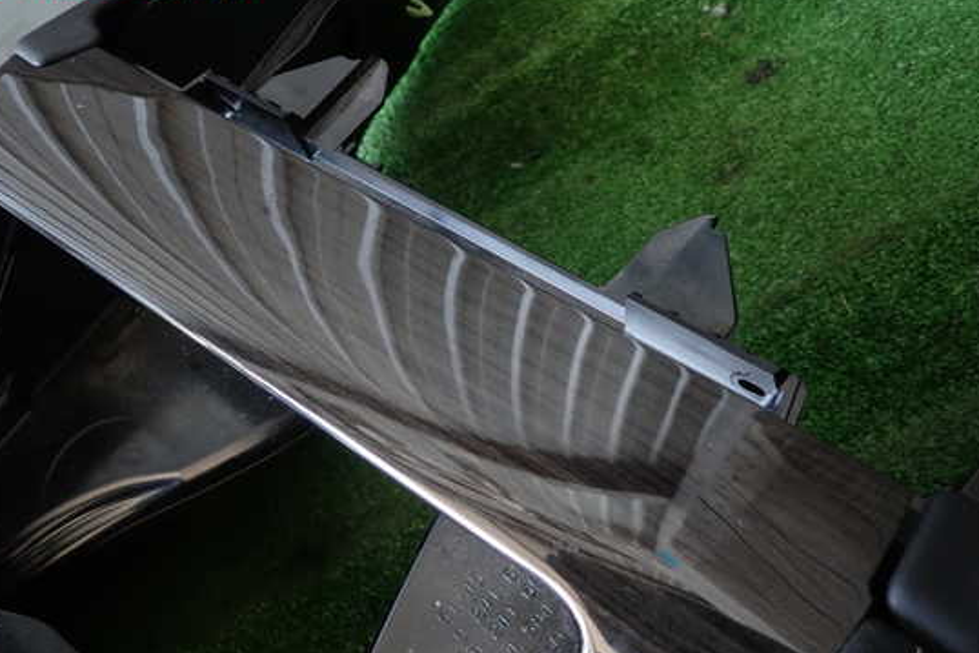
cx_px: 460
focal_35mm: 29
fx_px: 789
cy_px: 369
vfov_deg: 44.9
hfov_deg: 63.6
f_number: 2
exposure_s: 1/50
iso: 200
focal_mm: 4.5
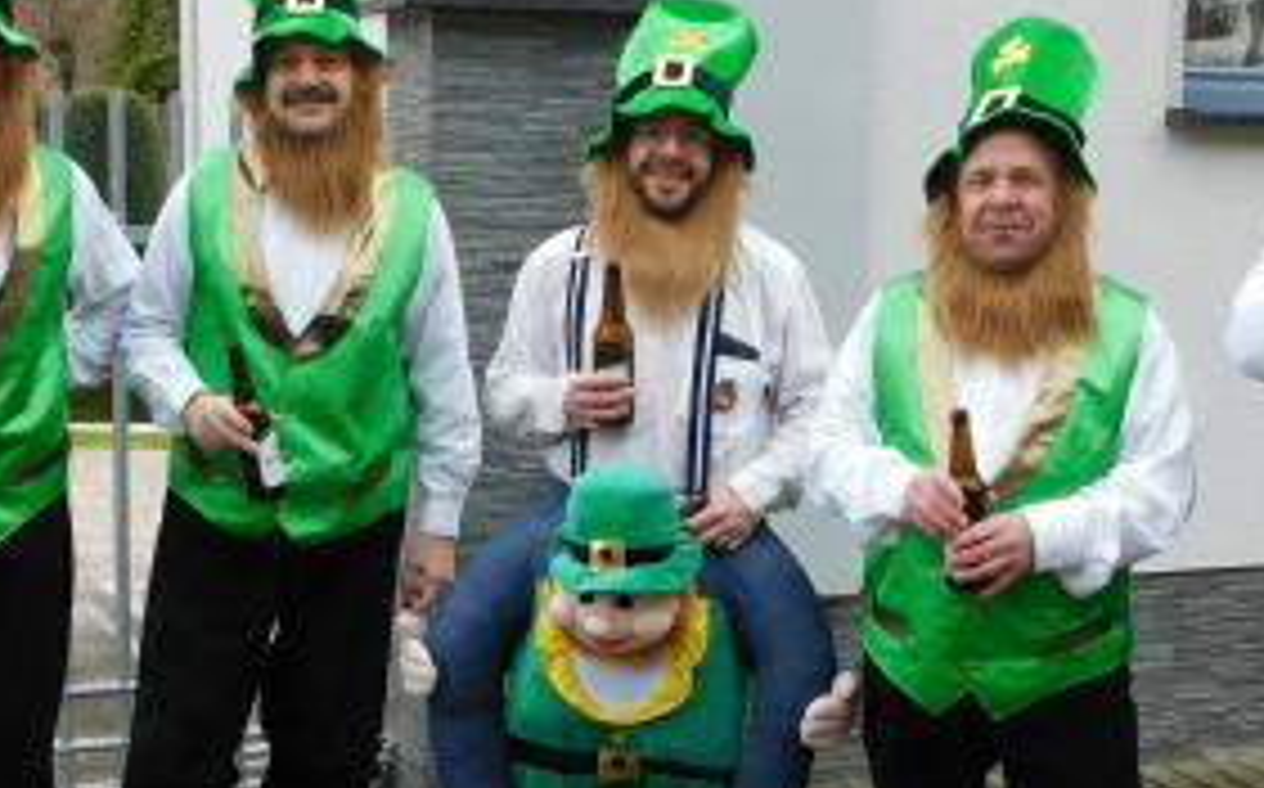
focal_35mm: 58
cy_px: 450
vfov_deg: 22.3
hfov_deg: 35.1
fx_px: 1996
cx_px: 562
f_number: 3.3
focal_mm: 4.3
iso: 125
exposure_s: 1/200
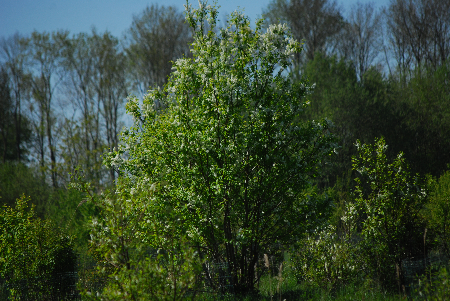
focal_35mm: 248
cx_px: 225
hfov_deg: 8.3
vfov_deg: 5.6
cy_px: 150
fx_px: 3097
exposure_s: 1/1250
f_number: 7.1
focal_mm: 165
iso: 200
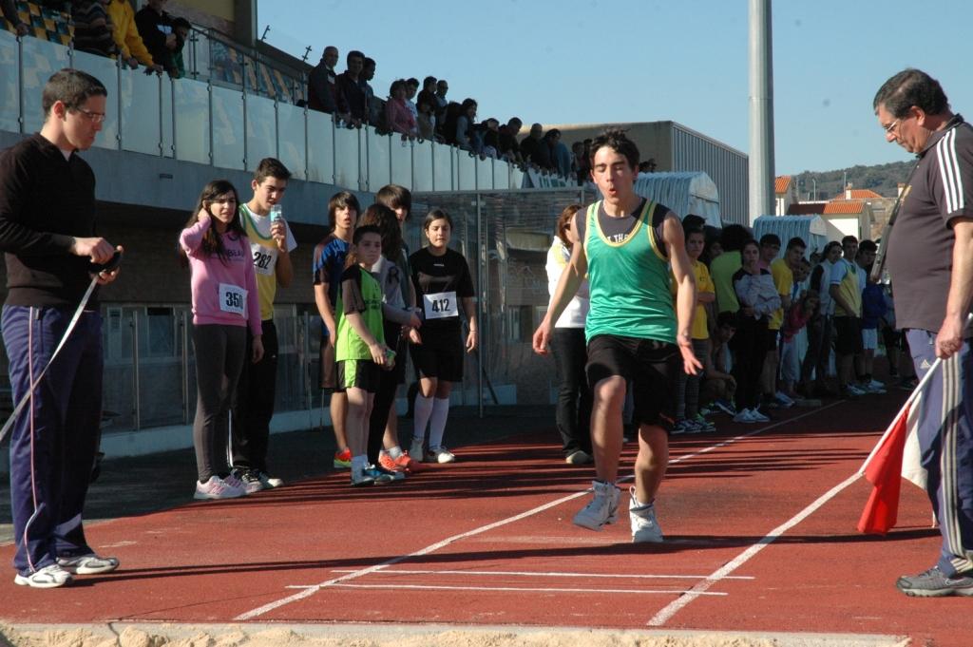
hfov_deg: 19.5
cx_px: 486
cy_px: 324
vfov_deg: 13.0
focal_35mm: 105
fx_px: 2836
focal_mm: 70
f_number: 11
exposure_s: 1/500
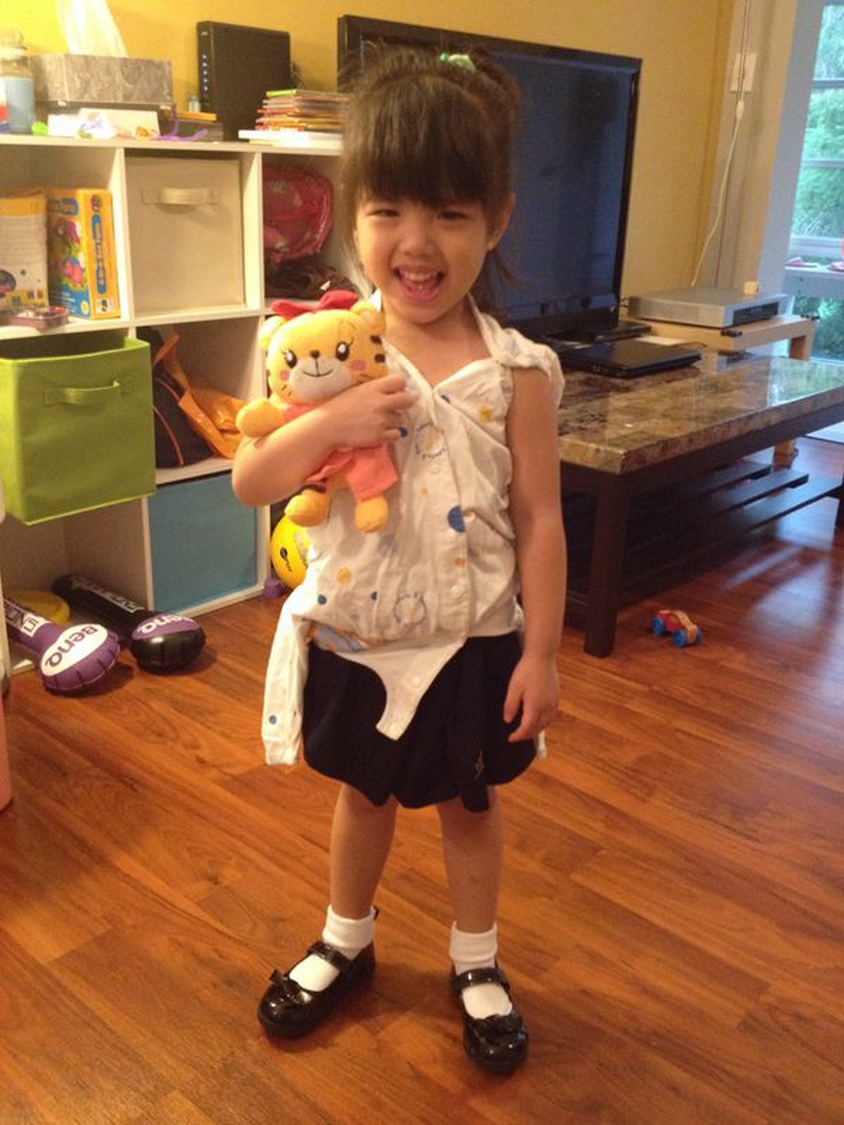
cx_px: 422
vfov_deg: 52.6
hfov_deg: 40.7
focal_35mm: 35
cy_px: 562
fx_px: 1138
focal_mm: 4.28
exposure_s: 1/20
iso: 400
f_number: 2.4
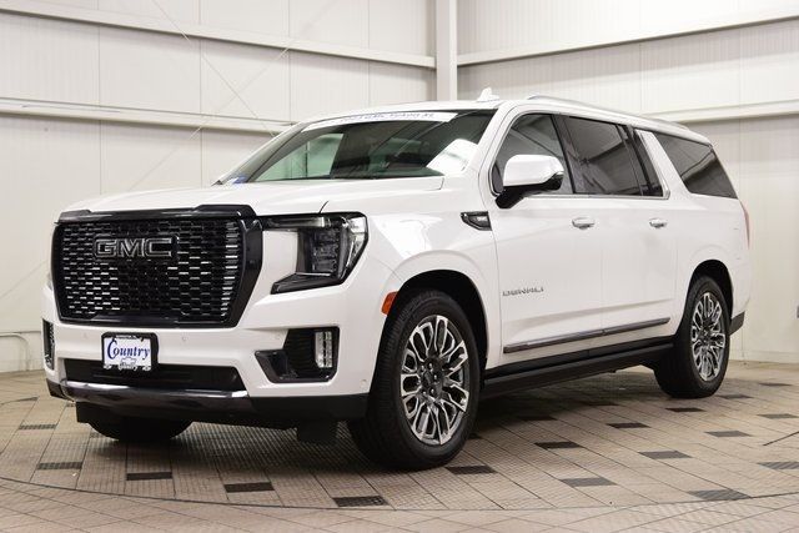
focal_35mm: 60
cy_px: 266
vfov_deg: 22.6
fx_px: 1332
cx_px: 400
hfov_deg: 33.4
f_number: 7.1
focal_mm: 40
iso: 720
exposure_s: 1/30
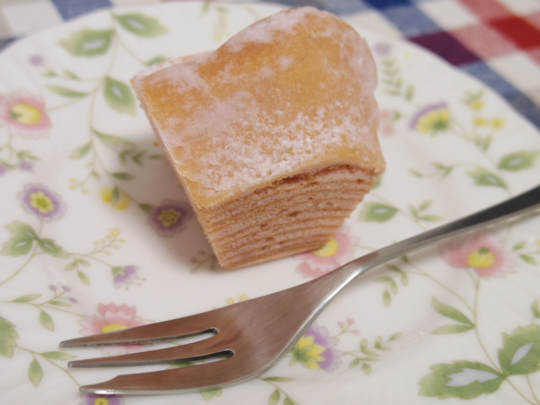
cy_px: 202
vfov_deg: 30.9
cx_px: 270
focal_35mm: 47
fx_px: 733
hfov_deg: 40.4
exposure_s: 1/60
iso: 800
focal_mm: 8.5
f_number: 2.8
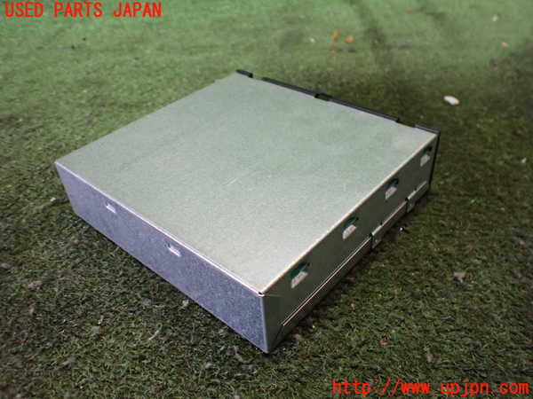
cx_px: 266
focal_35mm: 30
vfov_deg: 46.8
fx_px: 462
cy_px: 200
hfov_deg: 60.0
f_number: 2.3
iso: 800
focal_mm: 5.4
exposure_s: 1/80
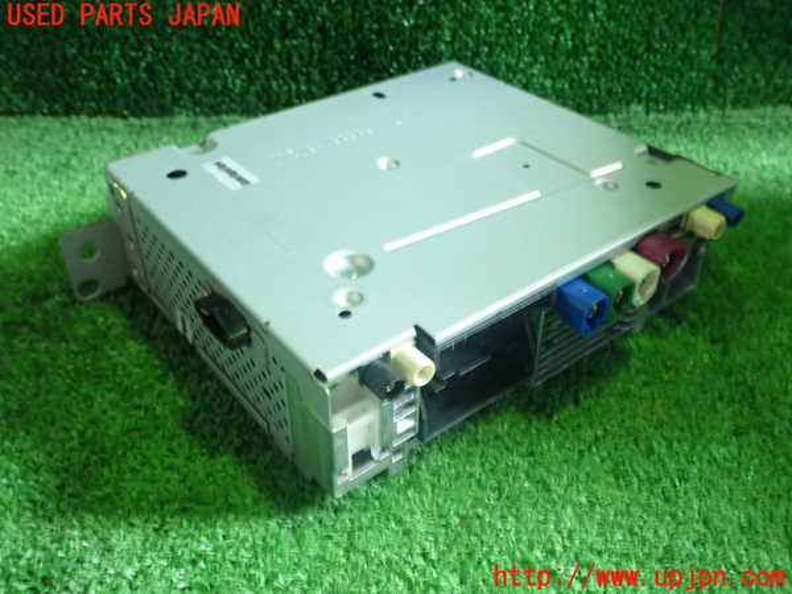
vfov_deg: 44.2
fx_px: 732
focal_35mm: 32
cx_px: 396
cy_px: 297
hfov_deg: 56.8
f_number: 9
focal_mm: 5.79
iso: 1000
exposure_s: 1/8
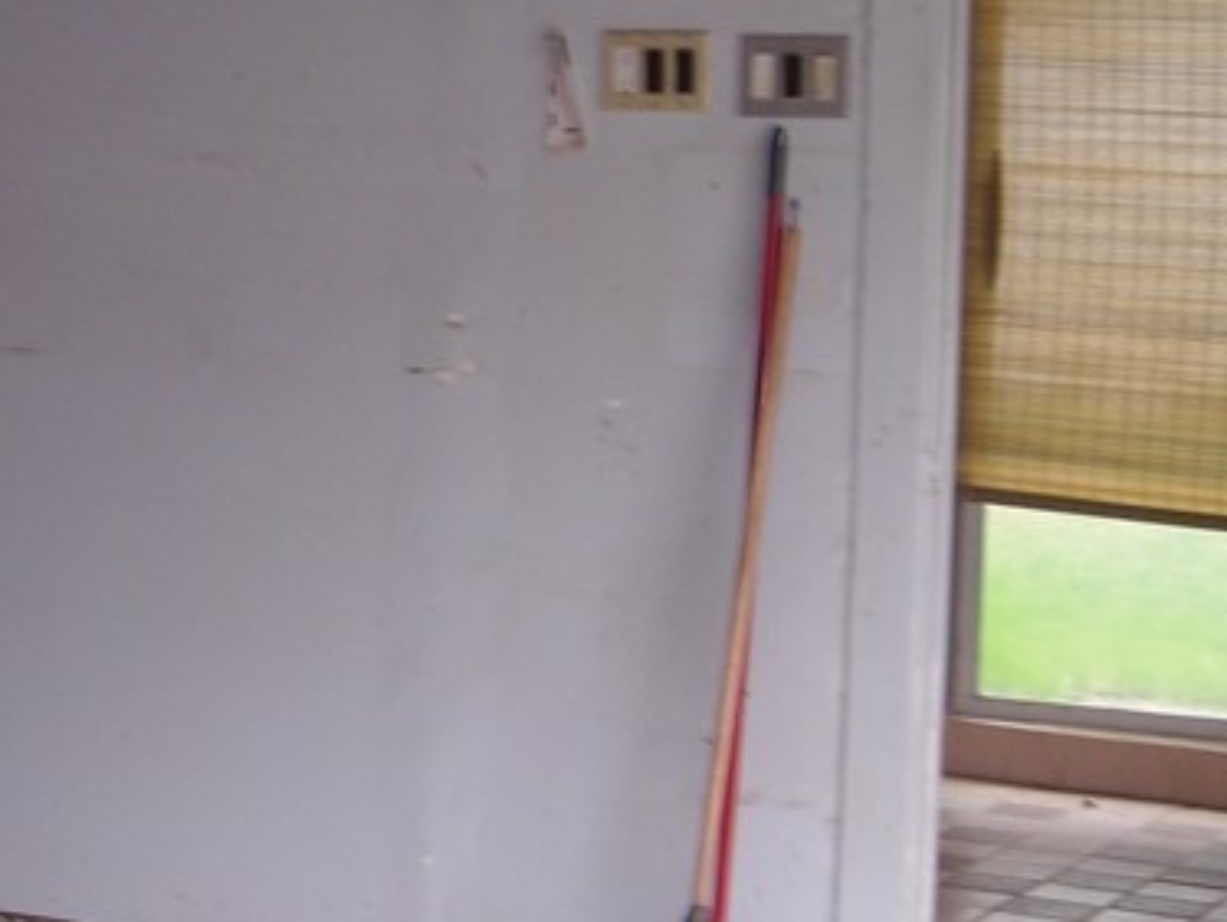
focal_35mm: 104
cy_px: 509
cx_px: 95
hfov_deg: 18.5
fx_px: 3689
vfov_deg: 14.2
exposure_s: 1/30
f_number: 3.2
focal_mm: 6.3
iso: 59
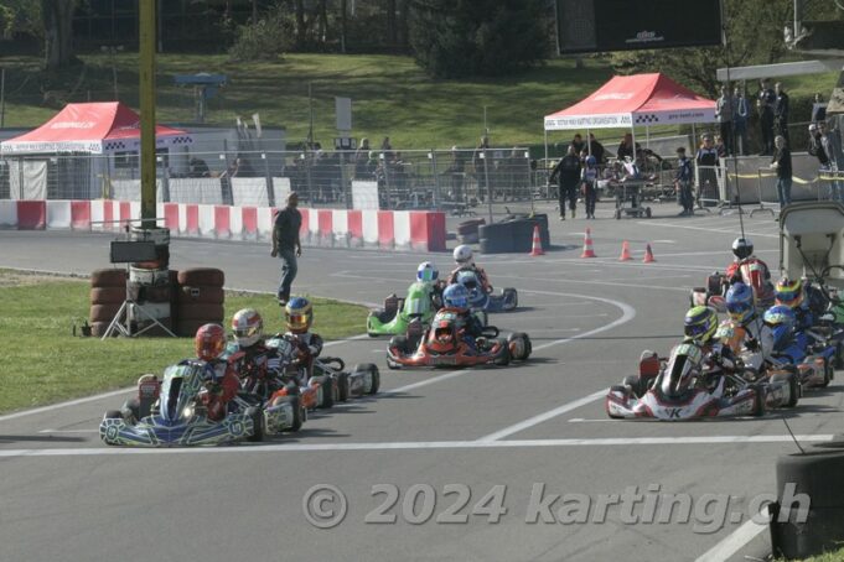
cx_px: 422
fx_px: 4220
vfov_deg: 7.6
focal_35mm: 180
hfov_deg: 11.4
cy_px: 281
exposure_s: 1/1600
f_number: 20
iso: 4000
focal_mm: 120
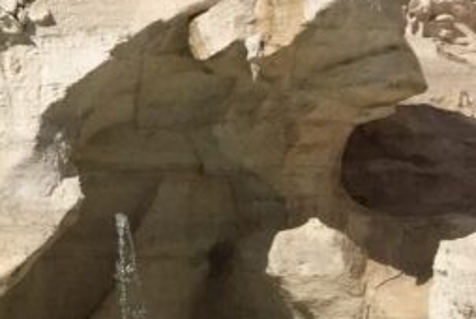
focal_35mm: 128
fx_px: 1694
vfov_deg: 10.3
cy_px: -199
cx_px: -431
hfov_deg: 13.9
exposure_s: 1/4950
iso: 32
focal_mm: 4.15
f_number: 2.2
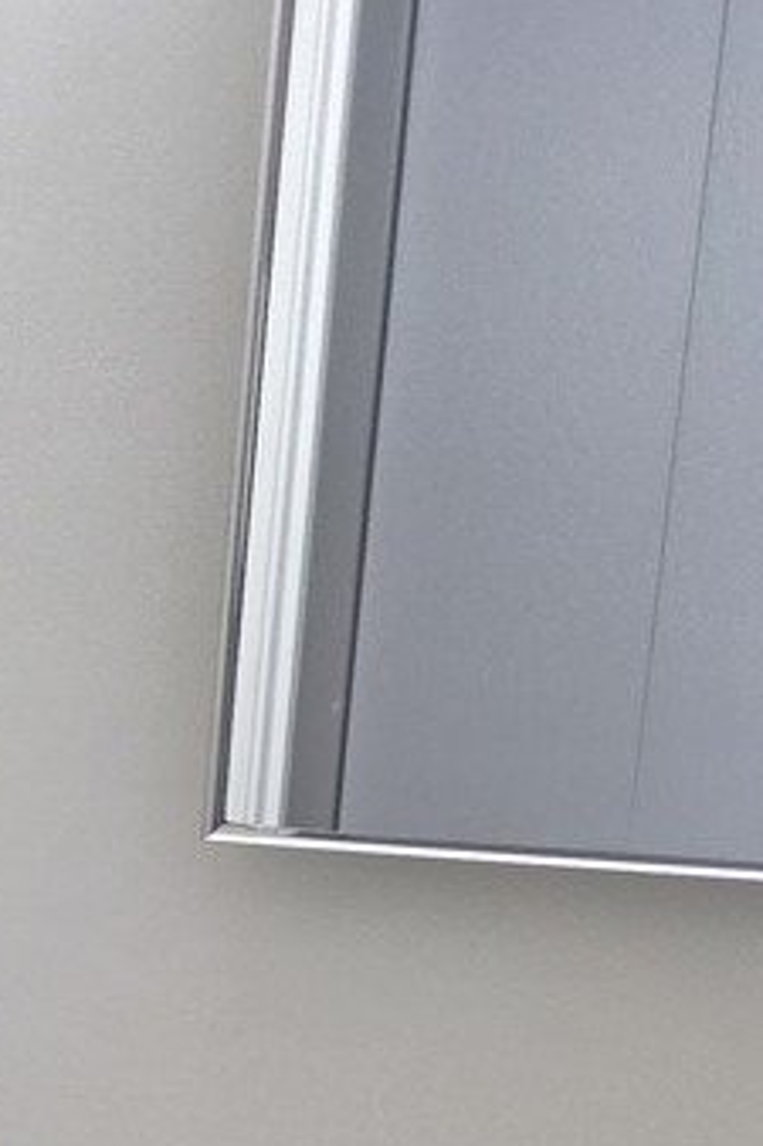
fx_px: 3246
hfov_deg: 11.8
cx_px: -810
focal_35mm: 102
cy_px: 1173
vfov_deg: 19.4
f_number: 1.7
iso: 160
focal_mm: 6.3
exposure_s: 1/120
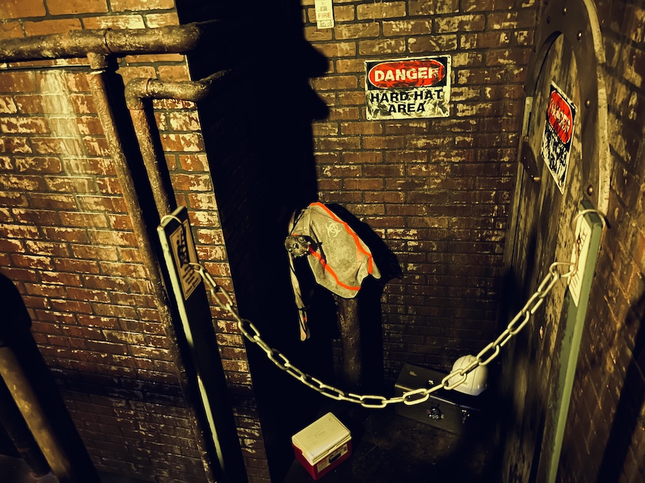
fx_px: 484
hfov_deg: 67.3
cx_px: 322
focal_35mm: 26
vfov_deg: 53.1
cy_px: 242
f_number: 1.5
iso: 1250
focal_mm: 5.7
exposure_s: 1/2
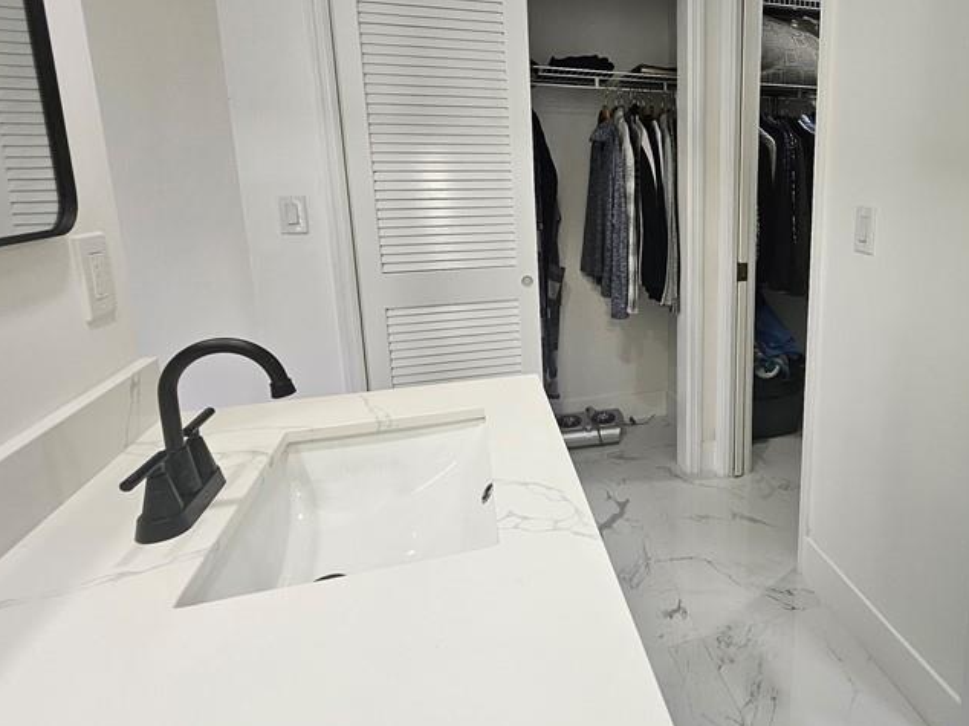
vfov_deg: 62.7
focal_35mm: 21
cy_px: 281
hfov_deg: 74.9
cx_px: 692
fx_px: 588
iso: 80
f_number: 2.2
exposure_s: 1/60
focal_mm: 1.74
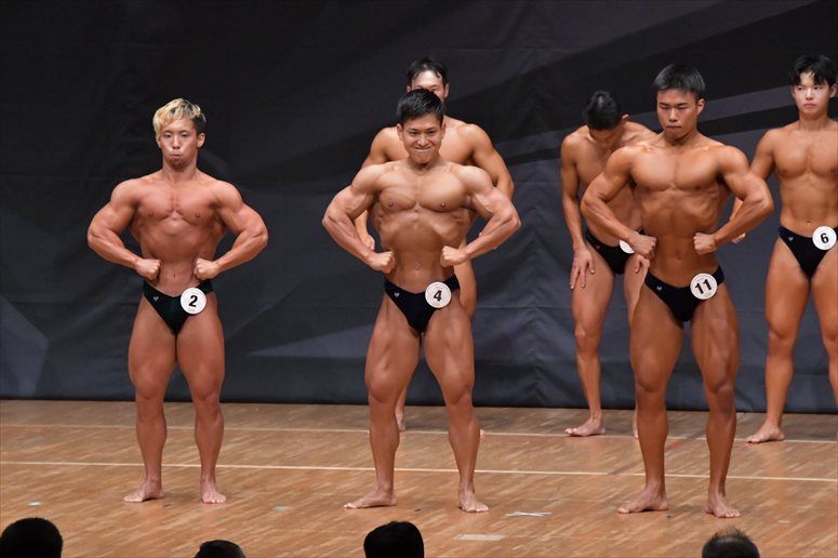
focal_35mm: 255
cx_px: 419
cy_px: 279
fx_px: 5933
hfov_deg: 8.1
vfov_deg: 5.4
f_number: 5.6
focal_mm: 170
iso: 6400
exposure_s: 1/400
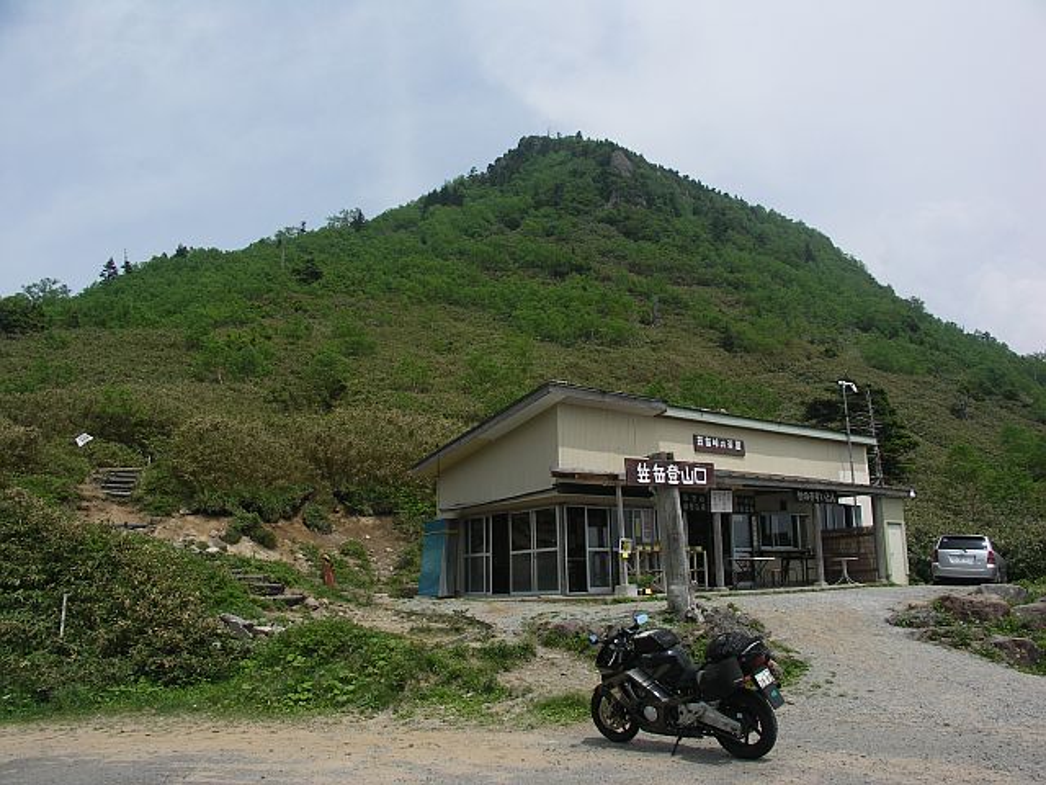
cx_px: 523
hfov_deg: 63.4
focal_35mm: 28
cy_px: 392
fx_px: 846
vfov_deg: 49.7
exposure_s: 1/400
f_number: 6.3
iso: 50
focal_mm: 7.2
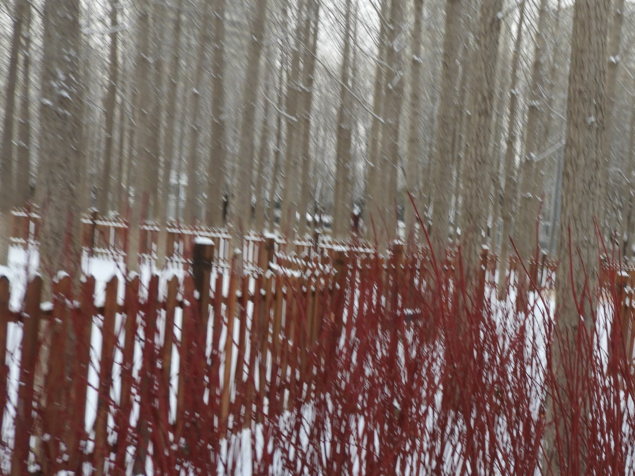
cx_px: 491
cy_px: 288
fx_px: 752
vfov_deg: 35.0
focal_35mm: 41
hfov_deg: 44.0
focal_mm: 4.3
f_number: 3.3
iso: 100
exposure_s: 1/50
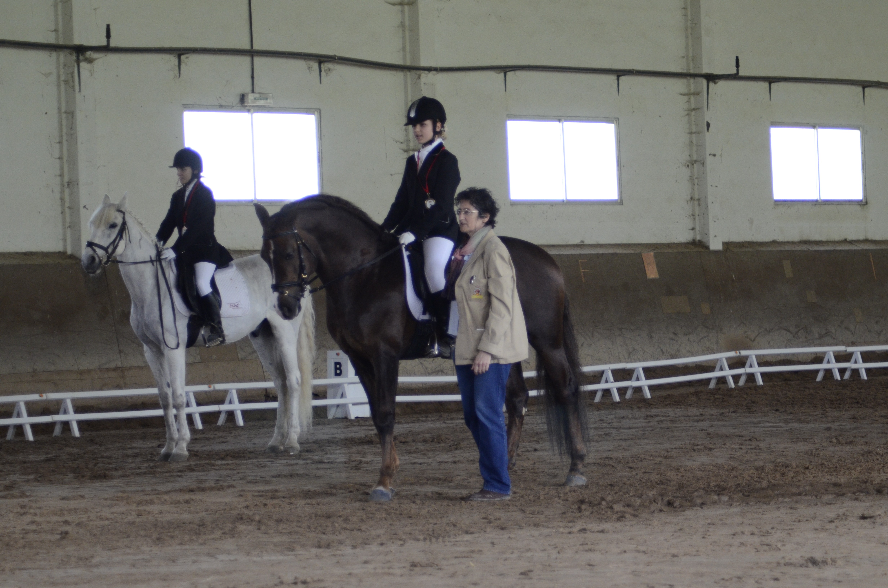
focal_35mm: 128
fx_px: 3138
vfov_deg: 10.7
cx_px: 444
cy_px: 294
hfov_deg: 16.1
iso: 1250
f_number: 4
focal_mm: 85
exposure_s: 1/250
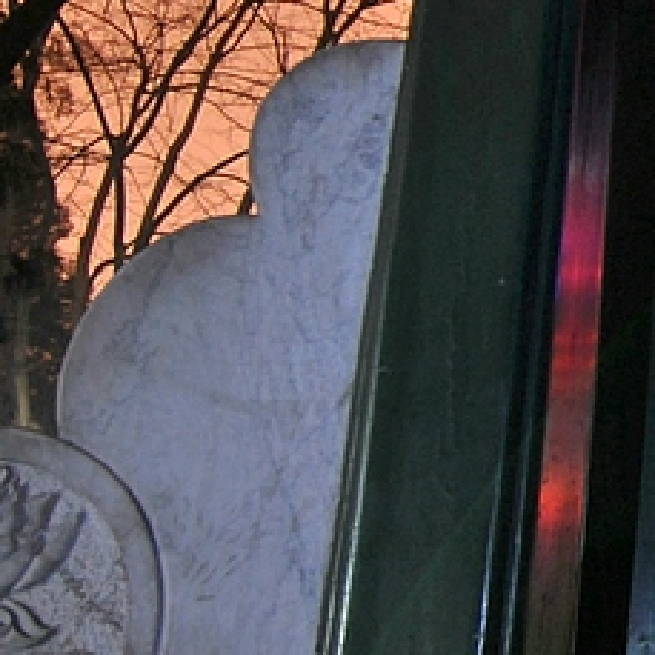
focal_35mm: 78
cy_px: 53
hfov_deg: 18.1
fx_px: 1678
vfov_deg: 21.5
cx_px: 1138
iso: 100
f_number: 8
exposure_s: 107
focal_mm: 11
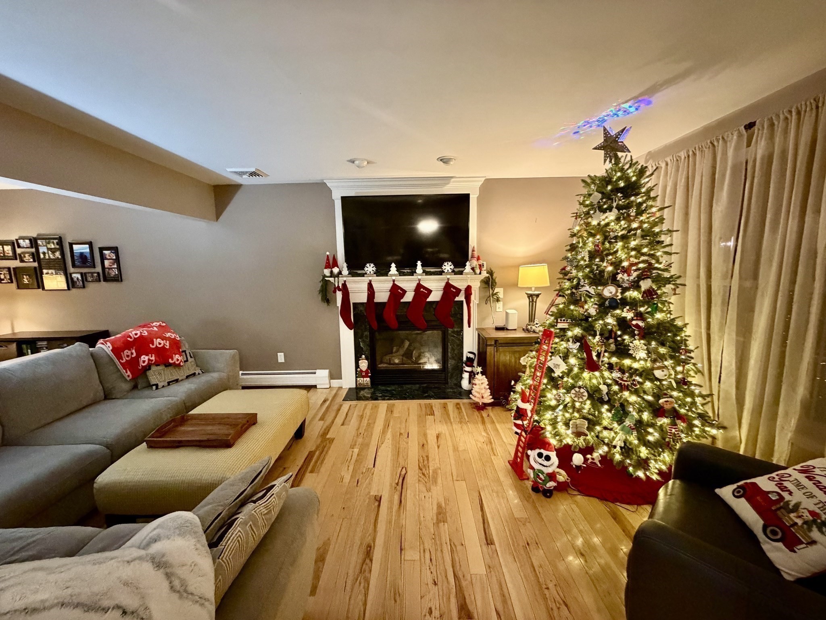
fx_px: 334
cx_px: 413
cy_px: 310
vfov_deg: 85.7
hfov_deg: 102.1
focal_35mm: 14
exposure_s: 1/40
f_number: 2.2
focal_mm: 2.22
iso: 1000
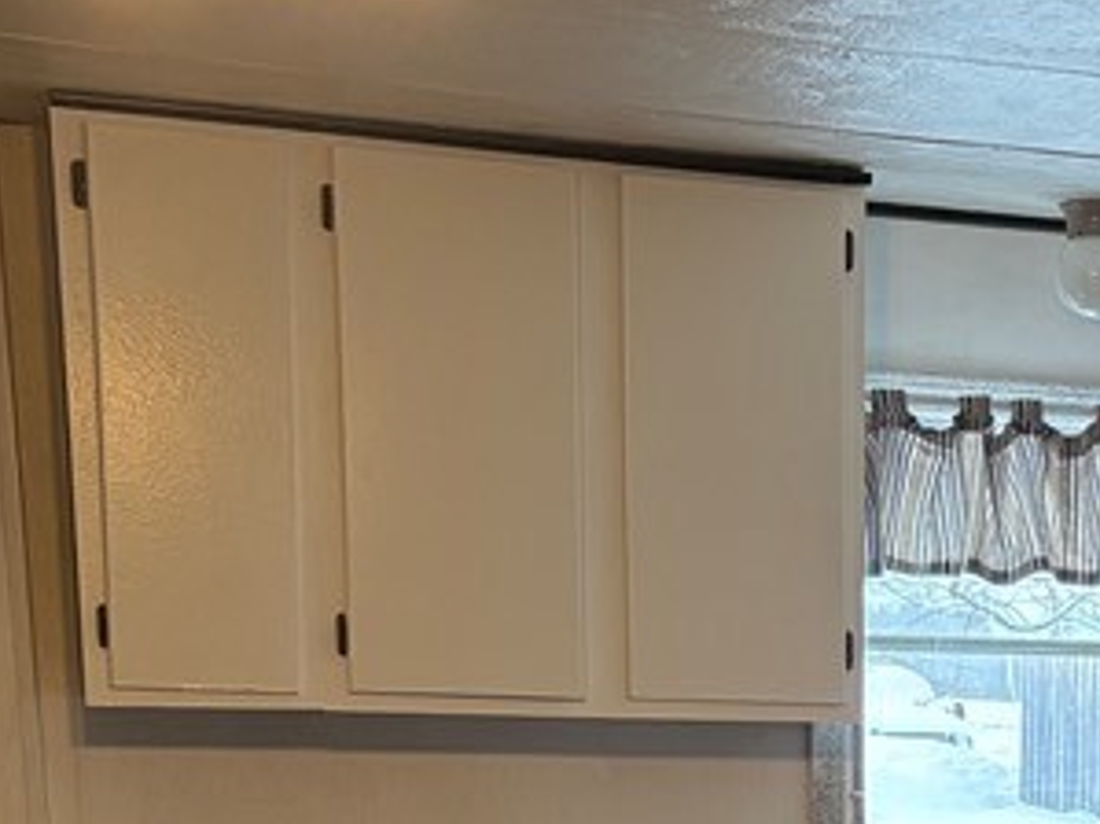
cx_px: 1269
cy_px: 1265
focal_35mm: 89
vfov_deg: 15.2
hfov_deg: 20.8
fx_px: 2827
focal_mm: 5.96
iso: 250
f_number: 1.6
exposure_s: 1/120
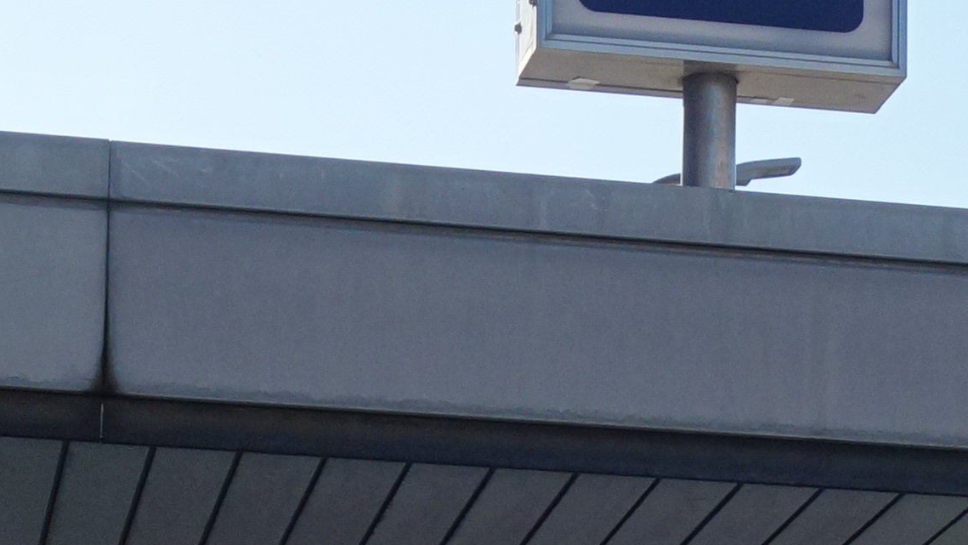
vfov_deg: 7.5
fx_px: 4005
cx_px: 750
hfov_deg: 13.7
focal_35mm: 156
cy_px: 1048
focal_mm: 11.6
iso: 125
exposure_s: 1/320
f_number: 5.6
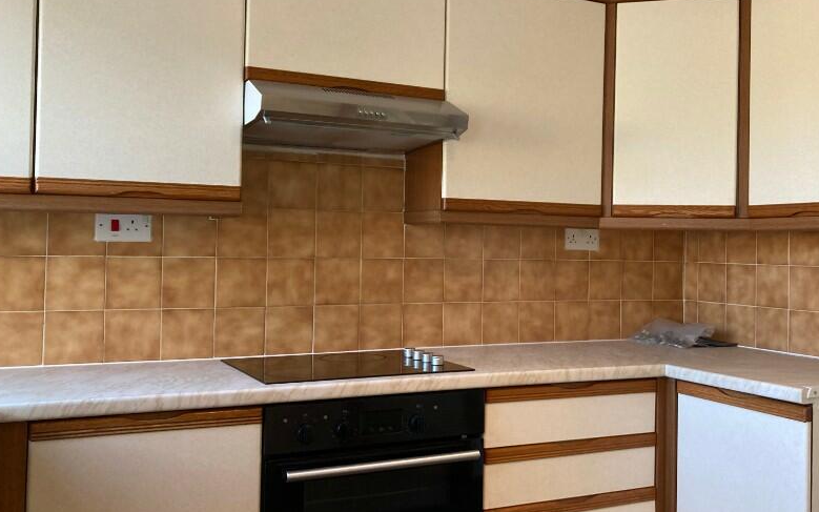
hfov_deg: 50.1
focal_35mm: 39
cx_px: 492
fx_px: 871
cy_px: 239
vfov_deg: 32.8
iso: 80
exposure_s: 1/50
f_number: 1.8
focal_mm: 3.99
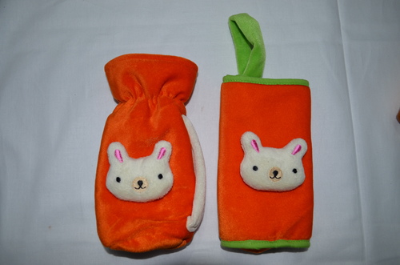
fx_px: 299
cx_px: 200
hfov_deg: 67.5
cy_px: 132
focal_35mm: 27
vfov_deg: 47.7
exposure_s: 1/60
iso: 400
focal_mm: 18
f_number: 3.5
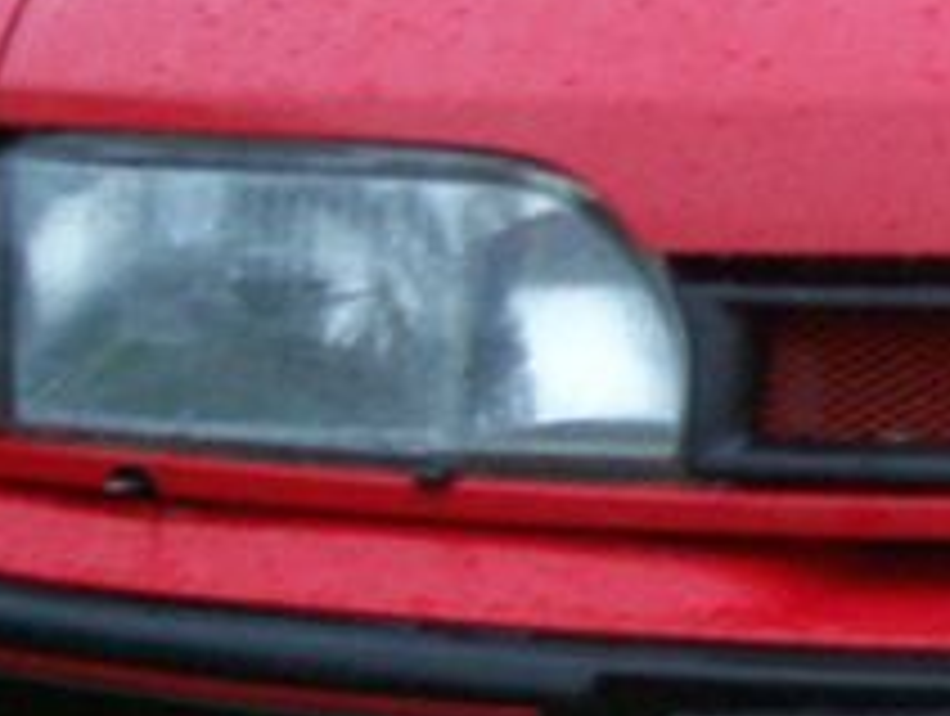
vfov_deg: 13.6
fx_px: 2997
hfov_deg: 17.1
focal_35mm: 109
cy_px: 374
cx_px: 1184
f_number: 2.7
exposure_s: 1/8
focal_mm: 6
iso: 200
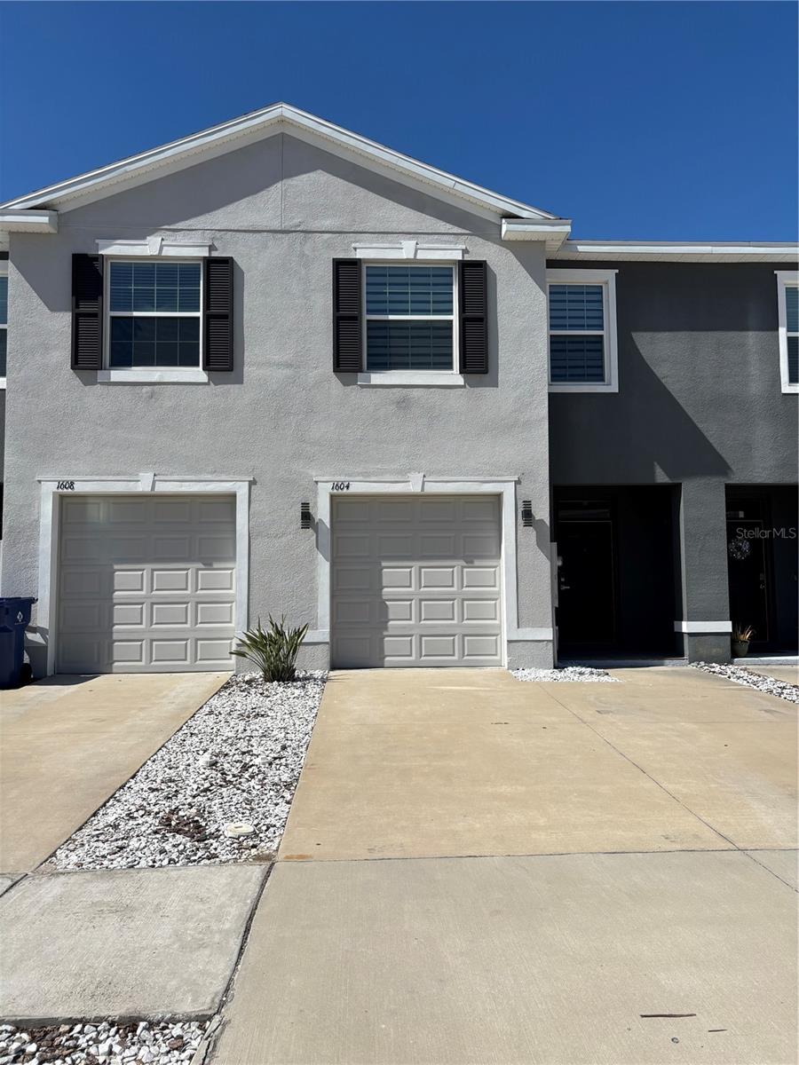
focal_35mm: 26
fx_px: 800
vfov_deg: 67.3
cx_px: 400
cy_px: 532
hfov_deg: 53.1
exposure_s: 1/6329
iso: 50
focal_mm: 5.96
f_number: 1.6
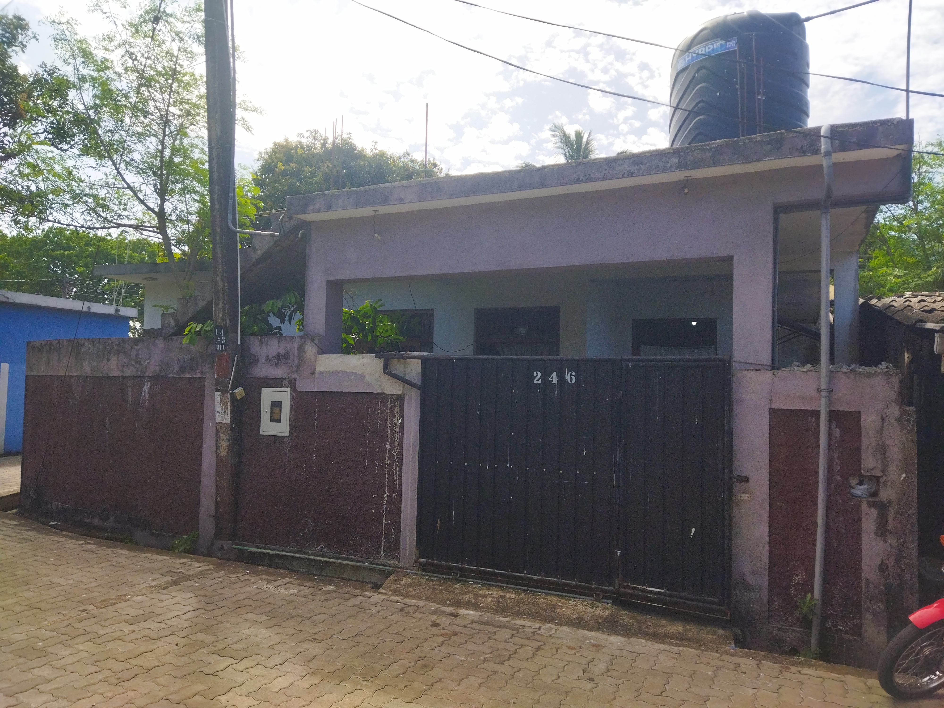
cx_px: 472
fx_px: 736
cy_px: 354
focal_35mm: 27
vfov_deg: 51.4
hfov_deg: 65.3
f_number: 1.79
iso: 100
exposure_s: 1/2894
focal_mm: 4.71
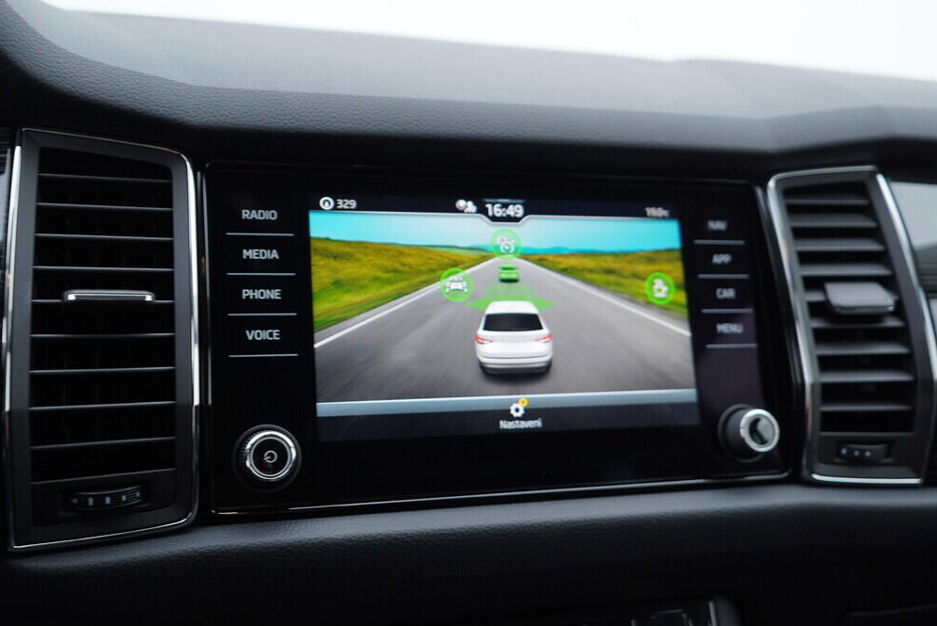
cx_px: 478
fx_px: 963
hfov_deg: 51.9
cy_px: 310
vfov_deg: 36.0
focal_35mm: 37
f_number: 3.2
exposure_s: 1/50
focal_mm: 24
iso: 125
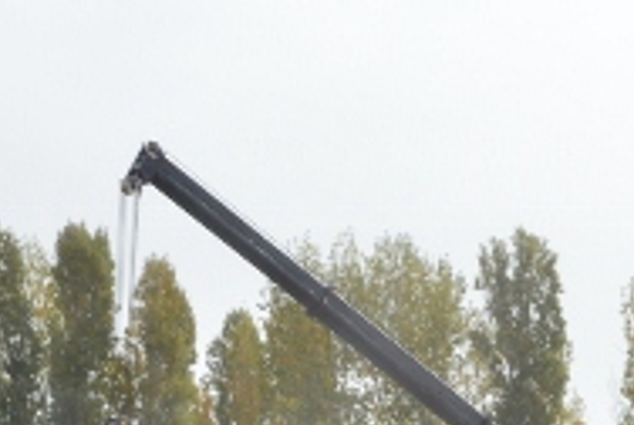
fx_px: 3598
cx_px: 13
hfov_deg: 10.0
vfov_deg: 6.7
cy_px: 484
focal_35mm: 204
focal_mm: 40
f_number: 11
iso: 400
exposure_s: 1/400
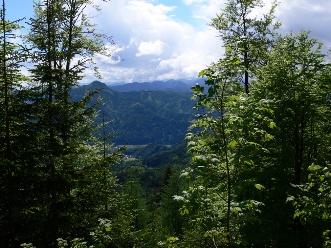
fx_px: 335
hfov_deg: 52.6
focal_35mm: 35
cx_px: 166
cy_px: 124
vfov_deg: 40.7
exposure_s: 1/500
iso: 80
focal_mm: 7.4
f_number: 5.6
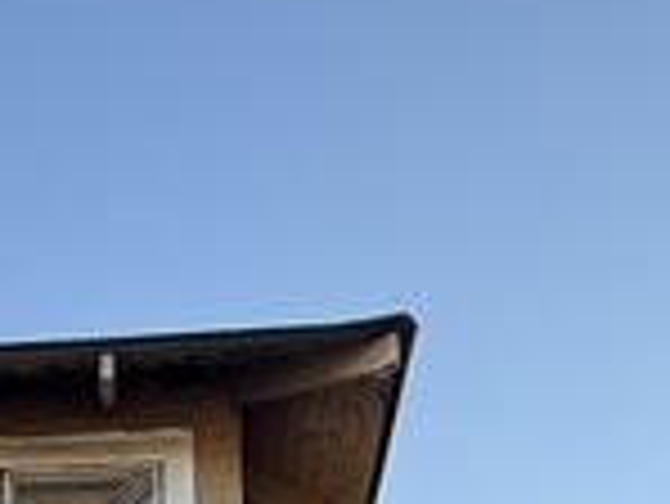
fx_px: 1453
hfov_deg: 25.4
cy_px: 1210
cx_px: 108
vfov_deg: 13.9
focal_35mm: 75
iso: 50
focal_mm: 2.22
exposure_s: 1/256
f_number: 2.2
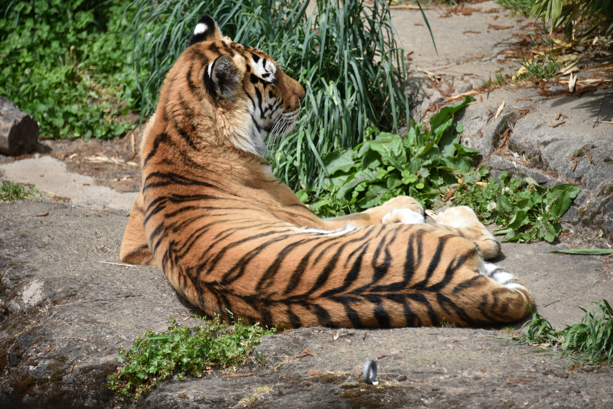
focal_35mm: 210
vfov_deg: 6.5
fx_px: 3576
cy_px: 204
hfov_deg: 9.8
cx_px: 306
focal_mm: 210
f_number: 5.6
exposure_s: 1/500
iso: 125
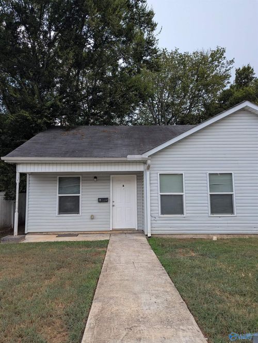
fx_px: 238
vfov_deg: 71.5
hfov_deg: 56.9
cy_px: 172
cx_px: 129
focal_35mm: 24
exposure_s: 1/838
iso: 45
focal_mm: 6.81
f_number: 1.85
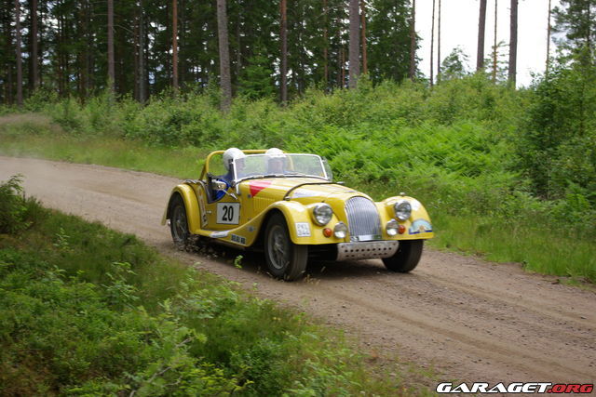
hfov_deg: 31.2
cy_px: 198
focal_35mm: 64
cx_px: 298
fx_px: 1068
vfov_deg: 21.1
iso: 200
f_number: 4.5
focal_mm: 43
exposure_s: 1/180
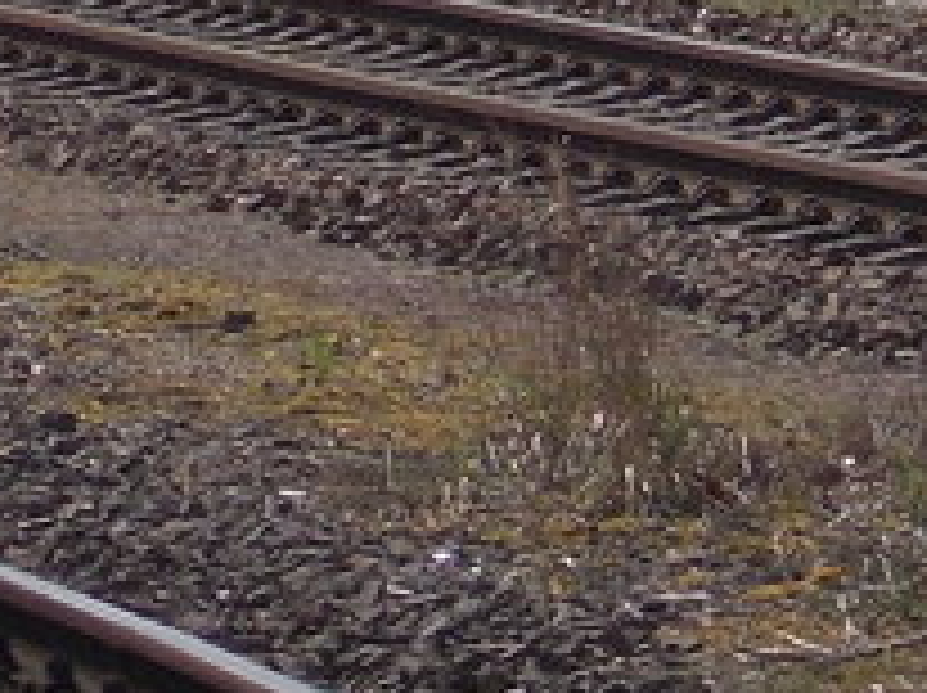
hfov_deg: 2.6
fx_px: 20302
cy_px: -900
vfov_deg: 1.9
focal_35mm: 759
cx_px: -1012
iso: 80
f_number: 6.5
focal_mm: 23
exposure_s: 1/500
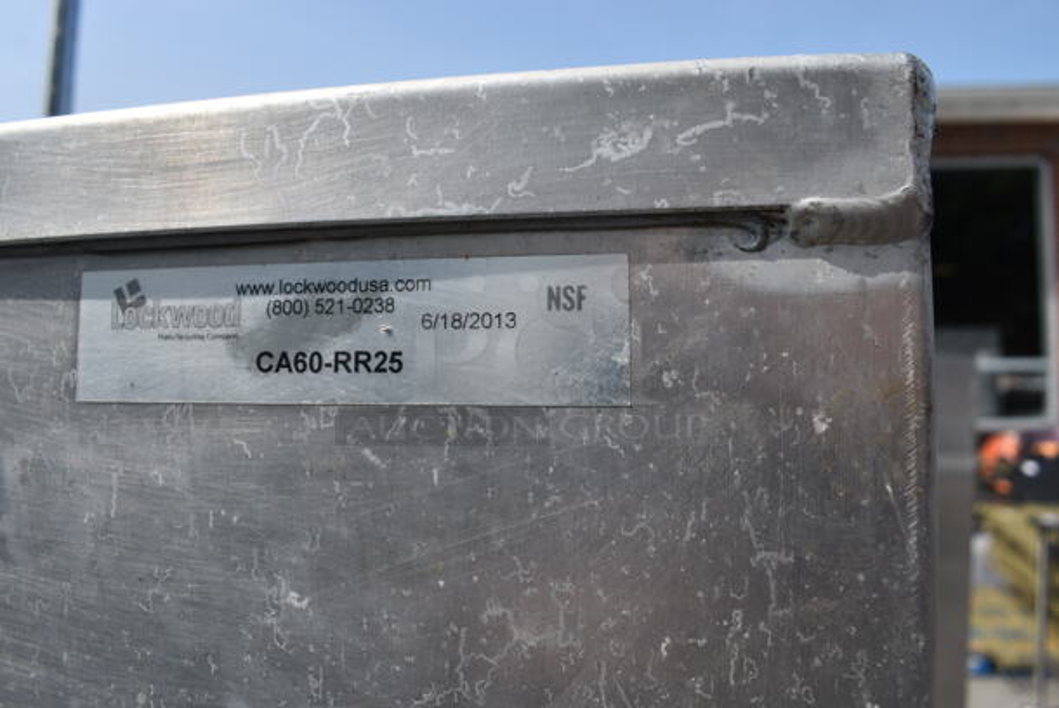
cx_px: 530
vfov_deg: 48.0
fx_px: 795
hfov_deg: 67.3
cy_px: 354
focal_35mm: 27
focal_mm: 18
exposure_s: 1/320
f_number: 9
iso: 100
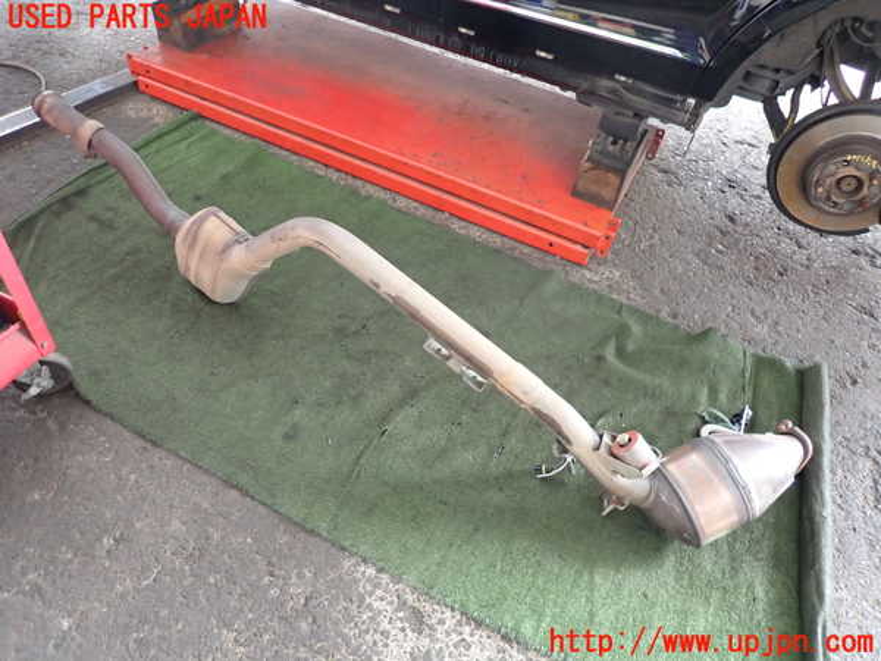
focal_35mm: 25
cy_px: 330
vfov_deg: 54.9
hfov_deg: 69.4
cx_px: 440
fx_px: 636
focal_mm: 4.5
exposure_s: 1/30
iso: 400
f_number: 2
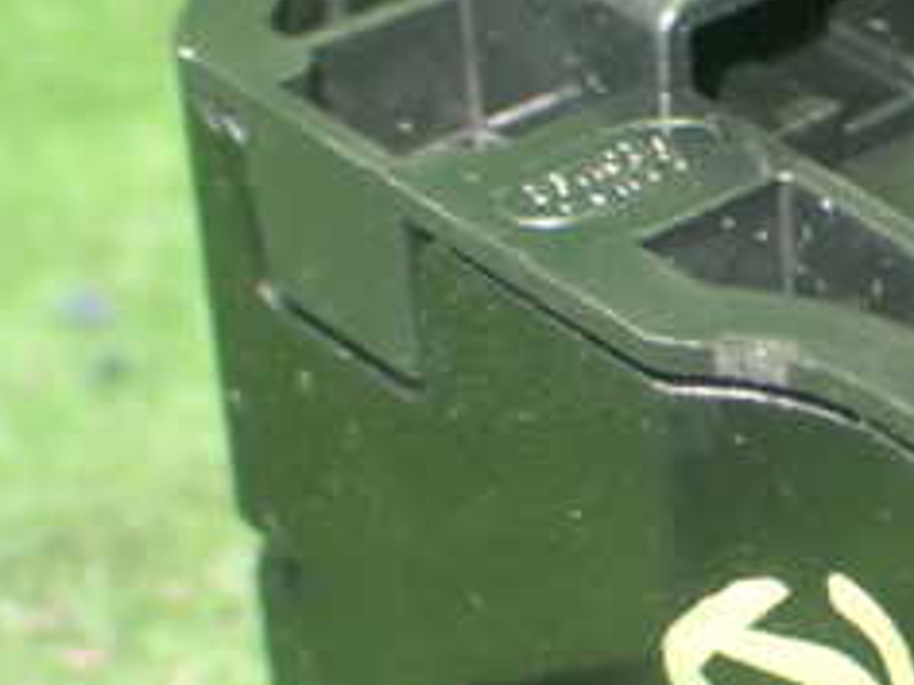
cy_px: 468
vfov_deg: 11.7
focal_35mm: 127
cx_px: 999
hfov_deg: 15.1
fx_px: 3353
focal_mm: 9.01
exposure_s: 1/13
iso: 1000
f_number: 3.2
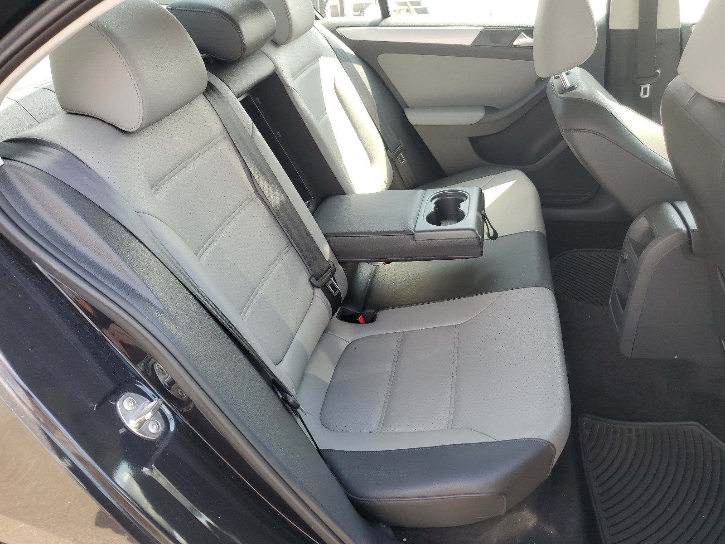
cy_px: 272
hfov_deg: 67.3
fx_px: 545
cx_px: 362
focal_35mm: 26
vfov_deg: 53.1
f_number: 1.5
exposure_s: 1/179
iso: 50
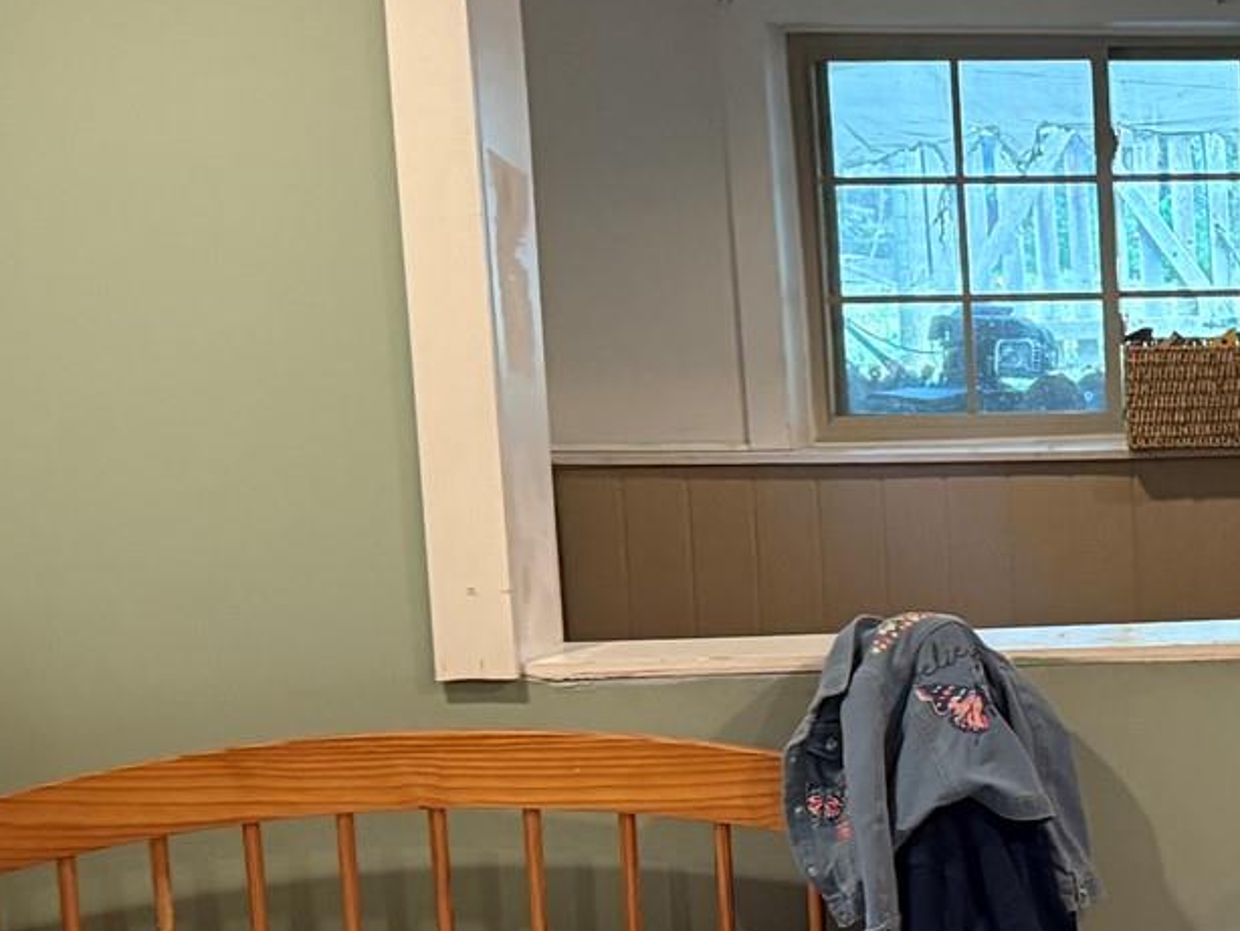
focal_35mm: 80
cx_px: 1565
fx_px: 2867
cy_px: 652
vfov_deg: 18.4
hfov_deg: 22.2
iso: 800
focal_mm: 6.76
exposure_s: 1/60
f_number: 1.78
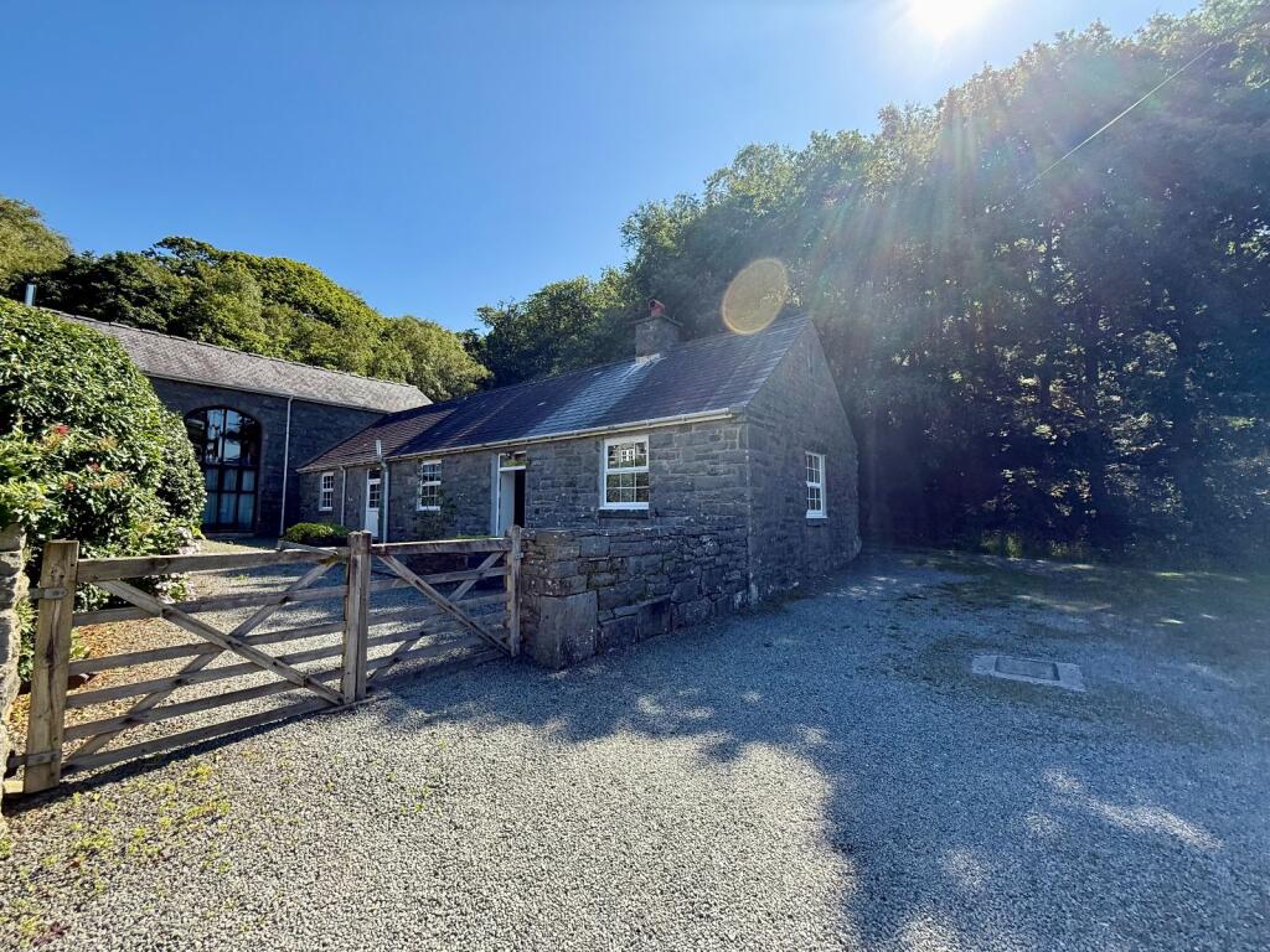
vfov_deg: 85.7
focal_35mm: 14
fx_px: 514
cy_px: 476
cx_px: 635
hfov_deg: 102.1
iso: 64
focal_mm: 2.22
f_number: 2.2
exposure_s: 1/709
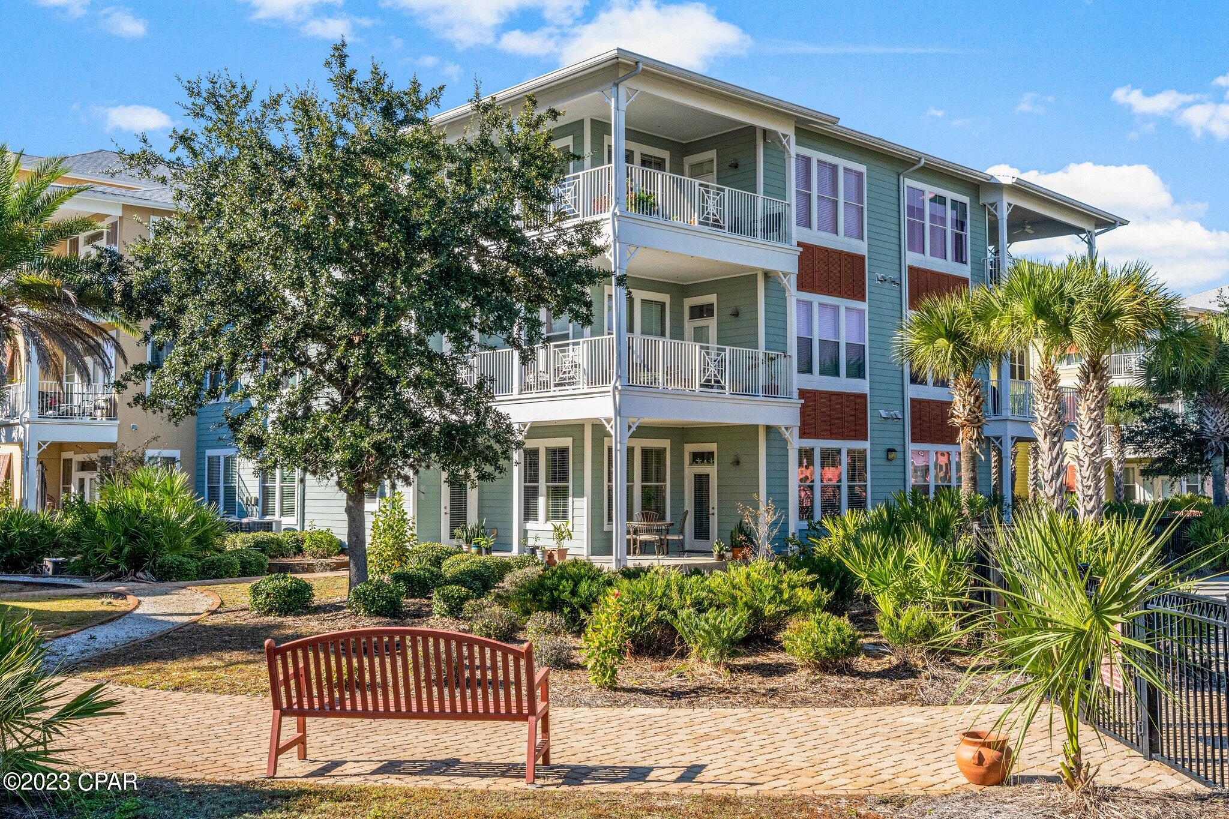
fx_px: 1229
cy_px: 410
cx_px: 614
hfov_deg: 53.1
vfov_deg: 36.9
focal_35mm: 36
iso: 500
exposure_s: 1/250
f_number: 11
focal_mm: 24
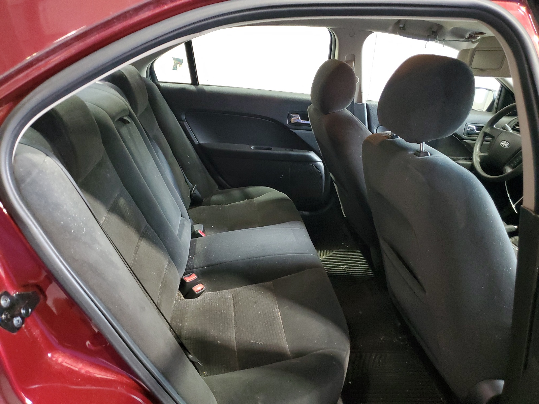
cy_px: 202
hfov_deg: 67.3
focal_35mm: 26
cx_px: 270
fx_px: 405
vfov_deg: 53.1
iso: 320
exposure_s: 1/40
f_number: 1.5
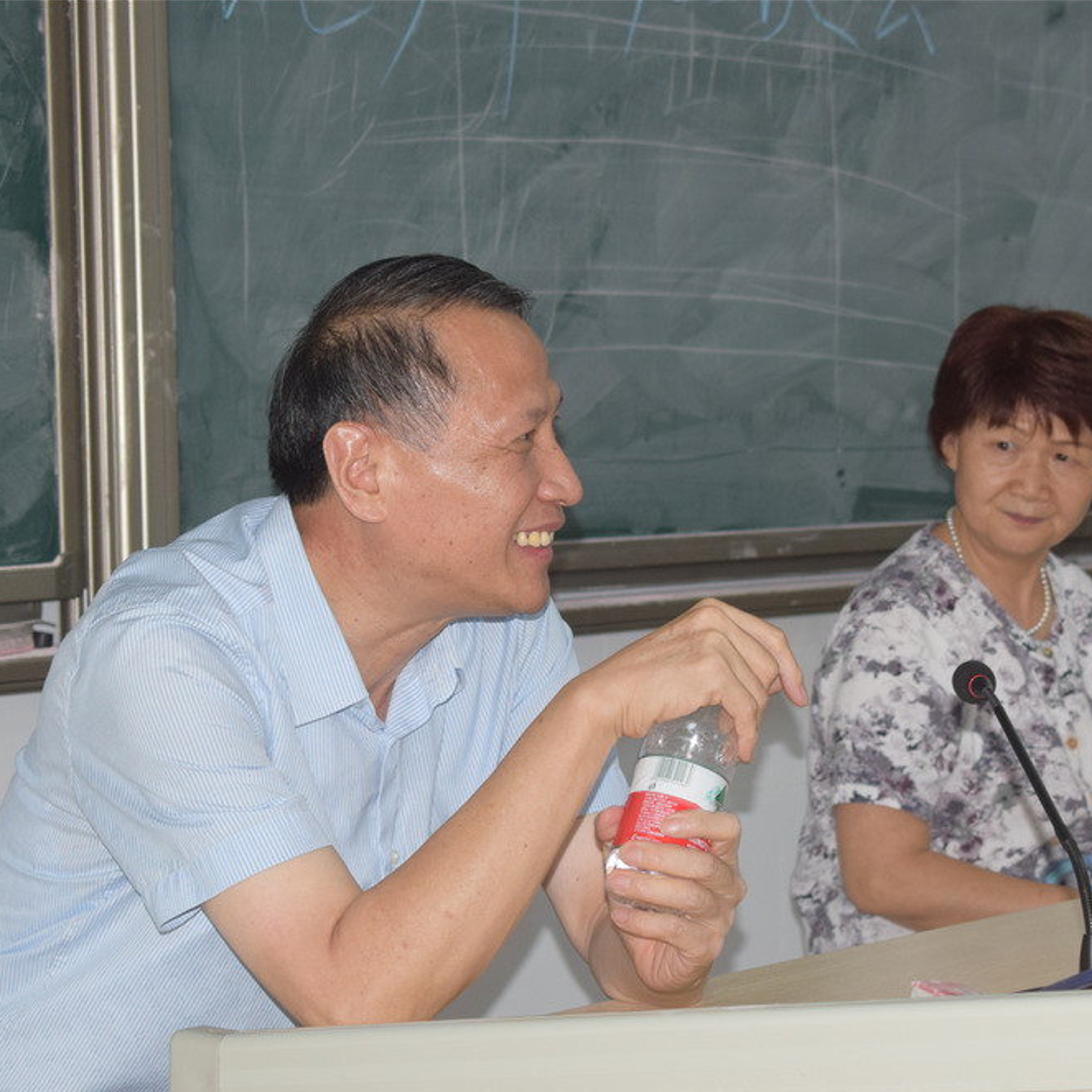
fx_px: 3770
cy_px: 547
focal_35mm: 106
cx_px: 708
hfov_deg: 16.5
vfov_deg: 16.5
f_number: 5.6
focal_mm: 55
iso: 500
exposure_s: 1/30
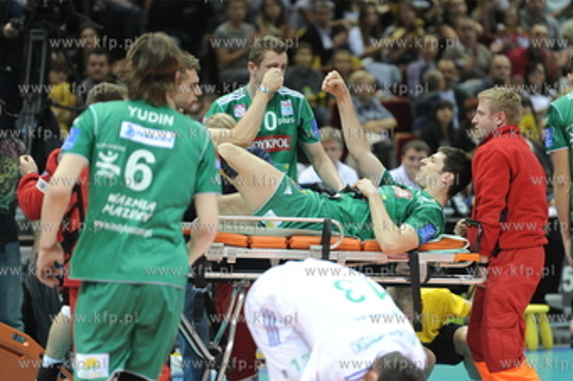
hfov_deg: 8.8
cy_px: 202
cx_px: 313
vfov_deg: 5.8
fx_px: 3737
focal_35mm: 235
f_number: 2.8
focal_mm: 200
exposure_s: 1/1250
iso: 4000
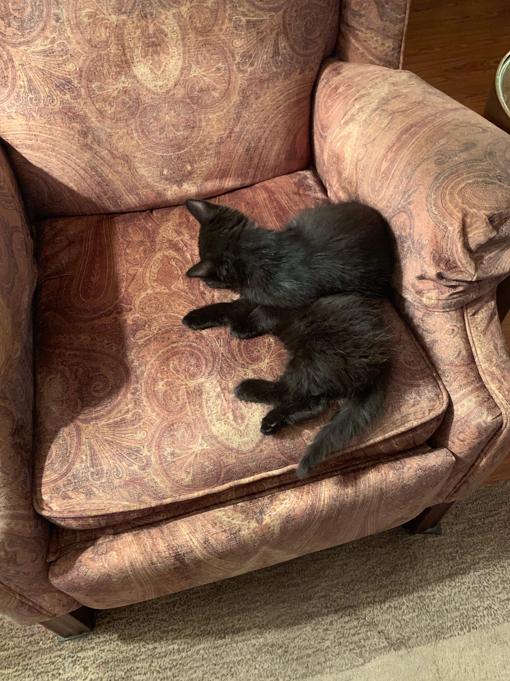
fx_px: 511
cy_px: 340
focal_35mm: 26
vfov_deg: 67.3
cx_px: 255
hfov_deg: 53.1
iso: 640
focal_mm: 4.25
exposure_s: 1/24
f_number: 1.8
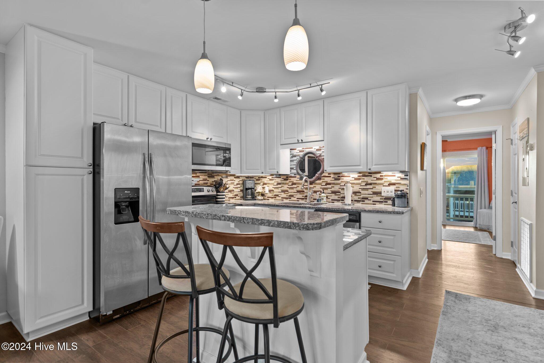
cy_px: 182
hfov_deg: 93.3
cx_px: 272
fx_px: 257
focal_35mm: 17
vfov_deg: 70.4
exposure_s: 1/6
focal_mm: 17
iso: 400
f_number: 4
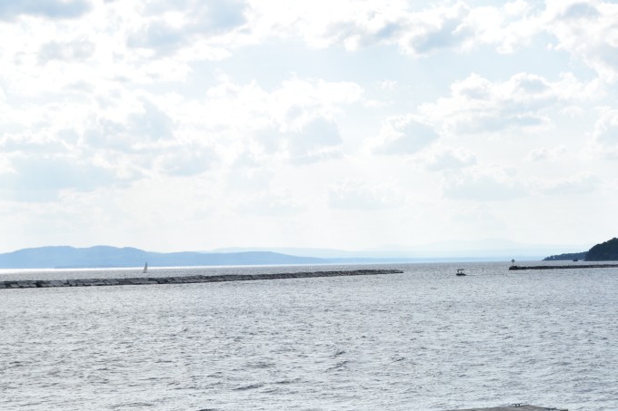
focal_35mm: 81
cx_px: 353
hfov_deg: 25.0
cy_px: 232
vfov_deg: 16.8
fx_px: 1390
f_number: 5.6
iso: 200
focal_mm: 34
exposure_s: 1/1250
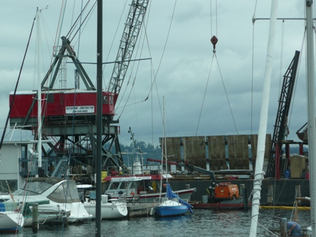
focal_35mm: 128
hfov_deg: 15.4
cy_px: 118
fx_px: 1168
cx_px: 158
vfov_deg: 11.6
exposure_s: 1/320
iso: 100
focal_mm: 20.9
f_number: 4.7
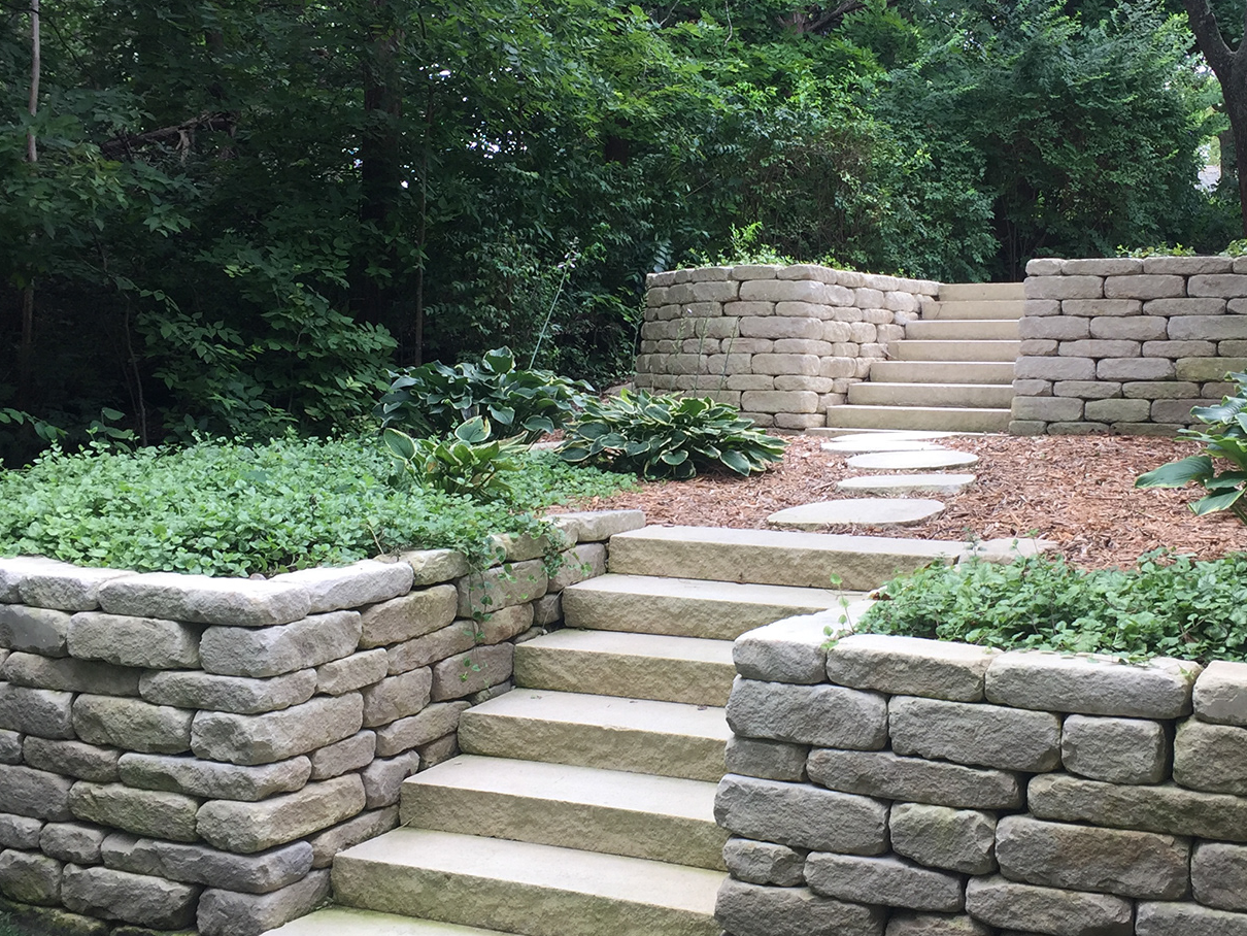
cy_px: 430
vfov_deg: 31.5
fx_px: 1657
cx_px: 762
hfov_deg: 41.0
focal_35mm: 46
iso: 32
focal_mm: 4.15
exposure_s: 1/230
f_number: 2.2
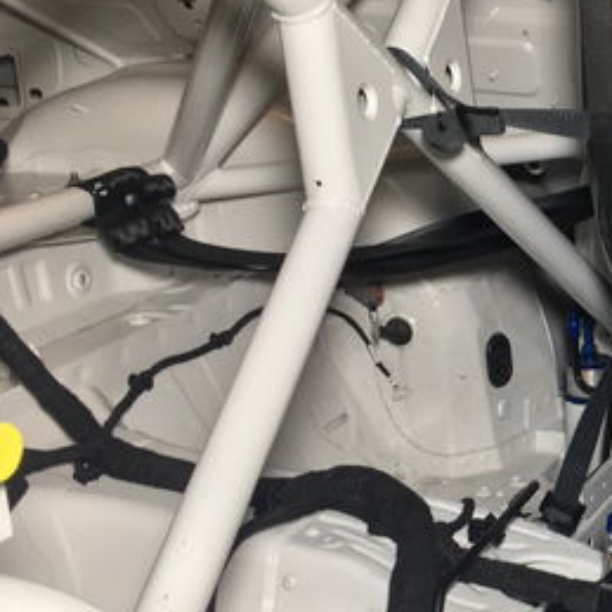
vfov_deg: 22.7
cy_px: 366
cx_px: 858
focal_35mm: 76
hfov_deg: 20.3
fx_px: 1520
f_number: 2.2
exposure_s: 1/50
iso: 32
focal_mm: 4.15
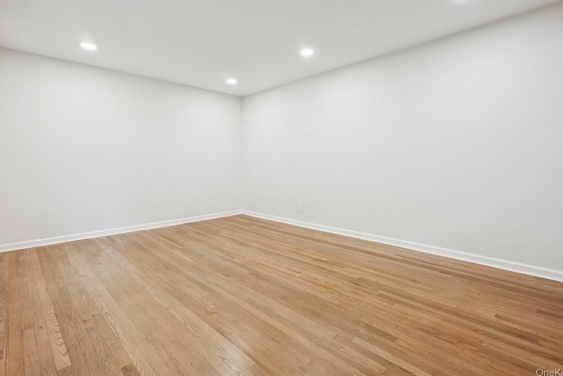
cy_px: 167
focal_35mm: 18
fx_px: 275
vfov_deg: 68.5
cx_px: 280
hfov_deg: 91.4
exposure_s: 1/2.5
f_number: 11
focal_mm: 15.5
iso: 100
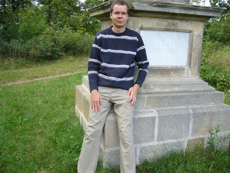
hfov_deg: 52.6
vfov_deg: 40.7
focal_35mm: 35
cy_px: 86
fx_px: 233
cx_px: 115
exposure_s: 1/125
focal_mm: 5.8
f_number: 2.8
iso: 64
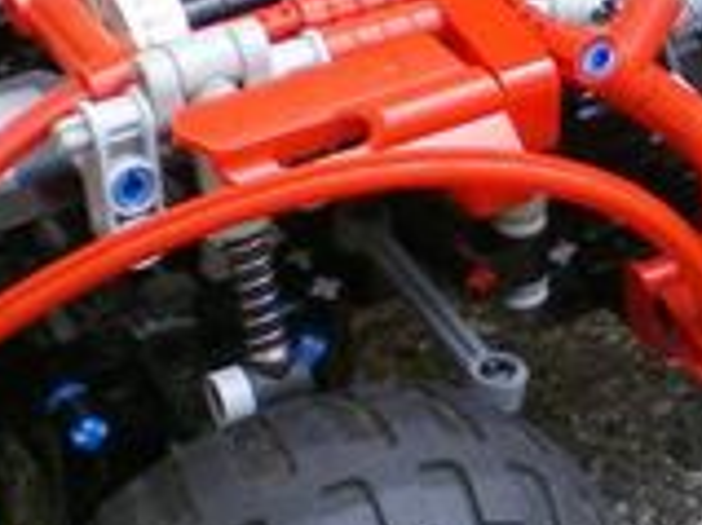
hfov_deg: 12.6
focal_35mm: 153
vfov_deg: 9.6
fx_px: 3100
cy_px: 62
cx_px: 808
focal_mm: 6.3
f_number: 3.1
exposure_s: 1/125
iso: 64
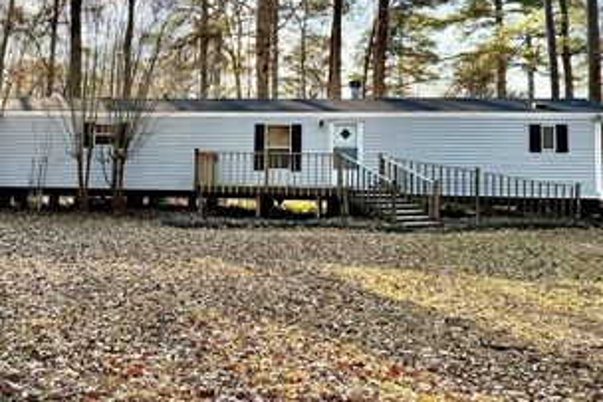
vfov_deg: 32.3
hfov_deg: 47.1
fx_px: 687
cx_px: 242
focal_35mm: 41
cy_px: 124
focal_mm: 6.76
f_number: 1.78
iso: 100
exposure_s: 1/1653
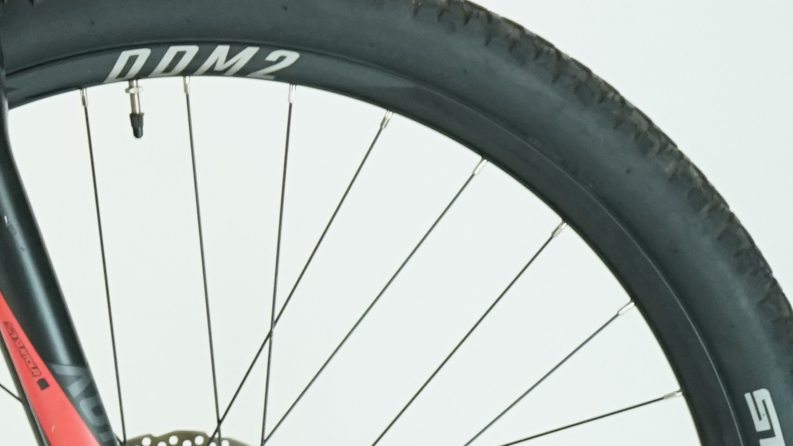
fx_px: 5321
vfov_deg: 4.8
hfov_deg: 8.1
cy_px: 174
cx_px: -816
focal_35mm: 253
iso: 1600
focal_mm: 55
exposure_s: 1/200
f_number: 6.3
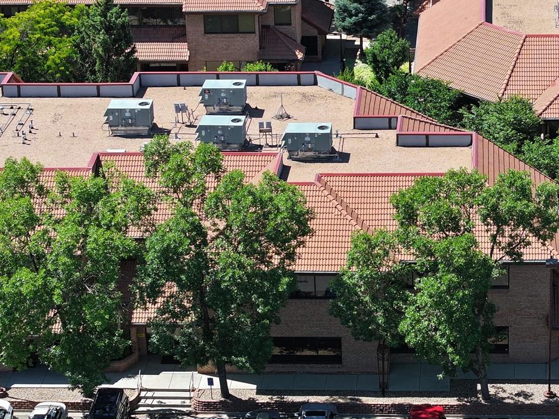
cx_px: 459
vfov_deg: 12.2
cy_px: 148
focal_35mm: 121
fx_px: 1953
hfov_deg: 16.2
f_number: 2.8
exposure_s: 1/640
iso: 100
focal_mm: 19.35
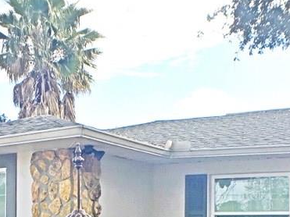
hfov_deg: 24.4
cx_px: 173
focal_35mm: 80
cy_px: 247
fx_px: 670
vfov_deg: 17.7
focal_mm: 4.15
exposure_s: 1/1115
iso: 25
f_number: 2.2
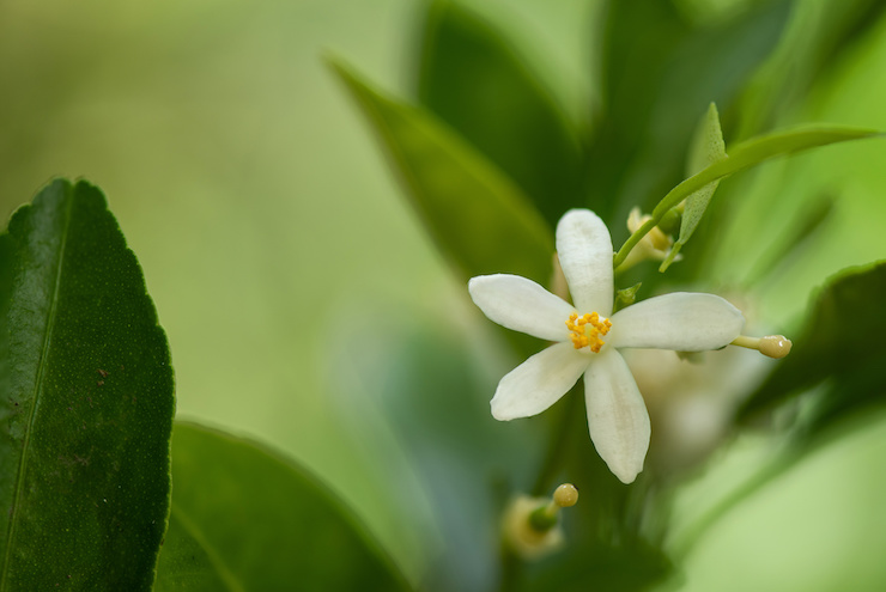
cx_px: 443
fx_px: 2587
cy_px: 296
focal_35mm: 105
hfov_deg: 19.4
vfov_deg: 13.1
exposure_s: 1/125
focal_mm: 105
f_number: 5.6
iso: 200
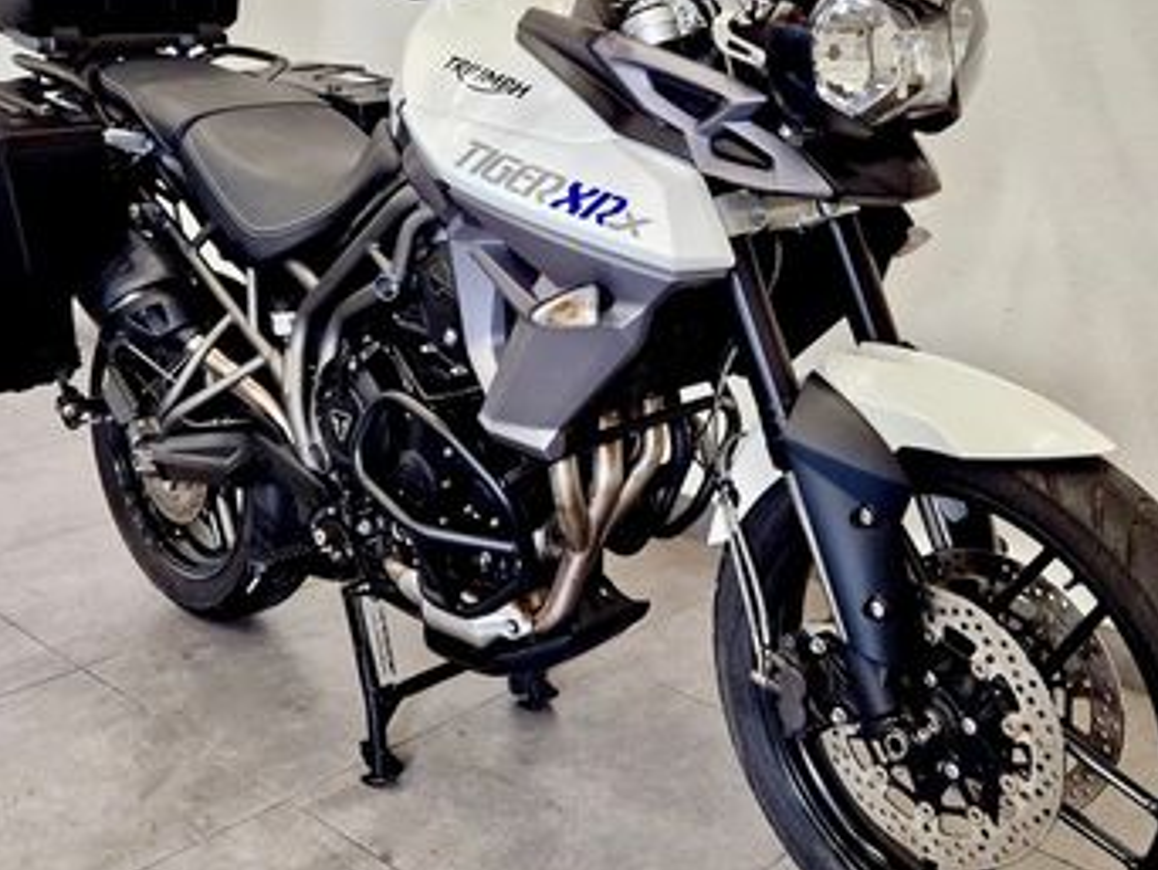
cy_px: 308
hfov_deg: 43.8
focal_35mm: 43
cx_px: 643
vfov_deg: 33.4
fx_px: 1439
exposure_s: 1/100
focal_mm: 5.4
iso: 500
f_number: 1.8
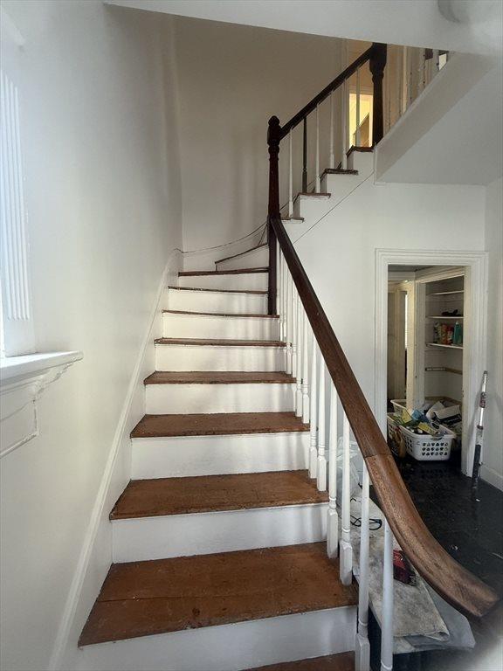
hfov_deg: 85.7
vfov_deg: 102.1
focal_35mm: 14
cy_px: 336
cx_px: 252
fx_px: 271
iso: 200
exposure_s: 1/99
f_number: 2.2
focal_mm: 2.22
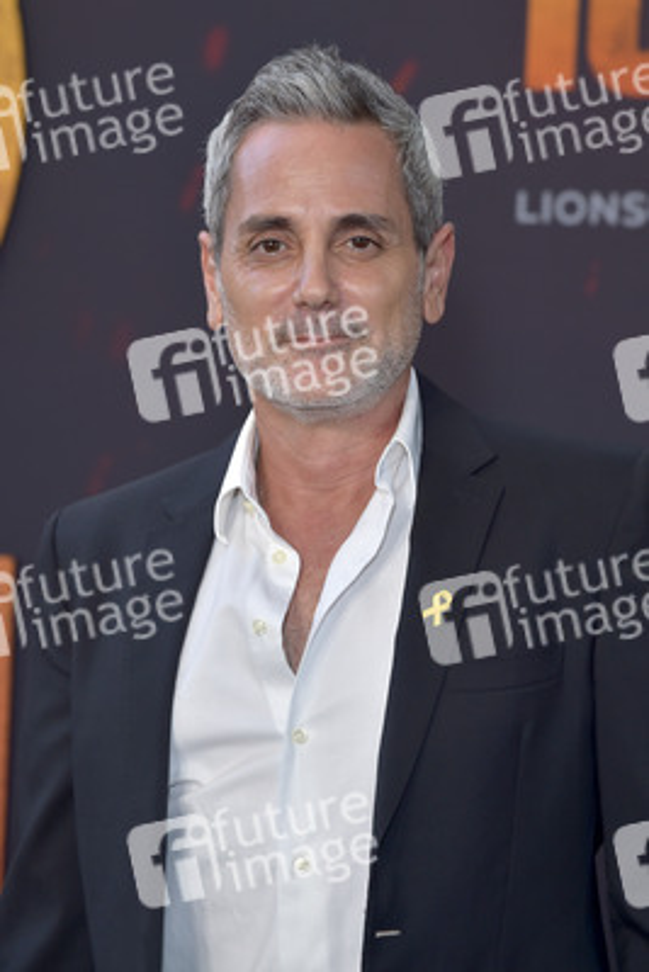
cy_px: 486
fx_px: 2837
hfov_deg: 13.1
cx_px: 324
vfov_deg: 19.4
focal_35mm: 105
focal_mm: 105
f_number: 6.3
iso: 640
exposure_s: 1/250
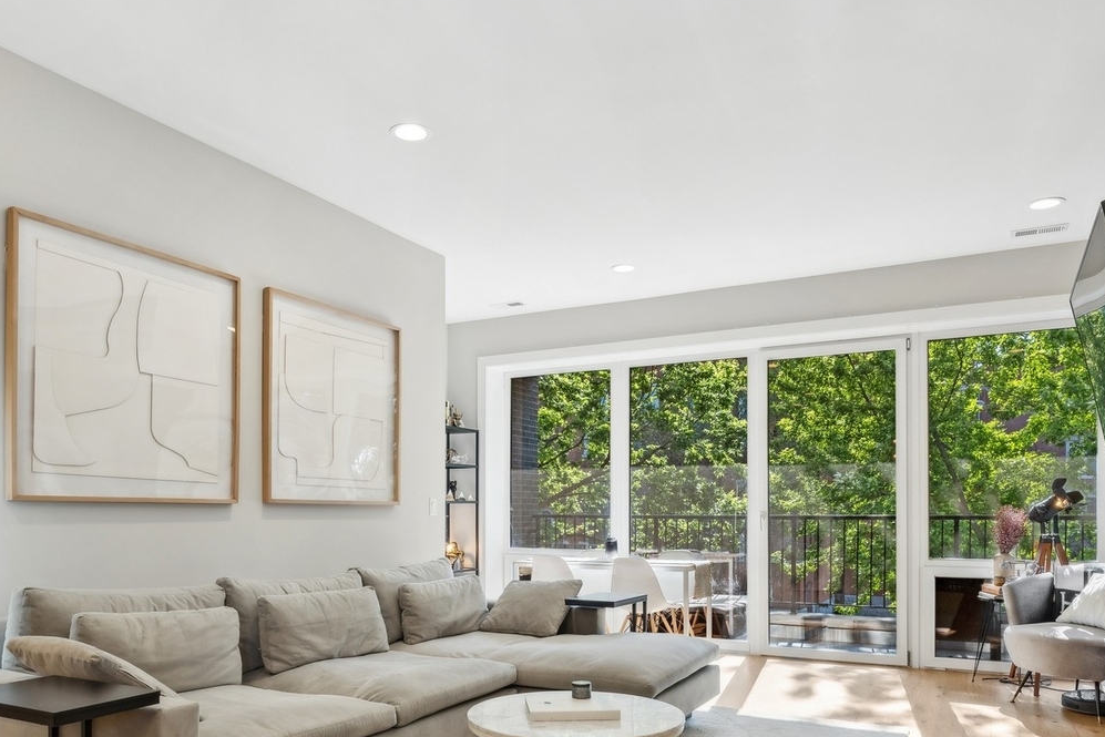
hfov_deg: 69.3
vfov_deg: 48.2
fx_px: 798
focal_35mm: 26
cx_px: 521
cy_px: 529
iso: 320
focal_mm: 16
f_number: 8
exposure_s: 1/20
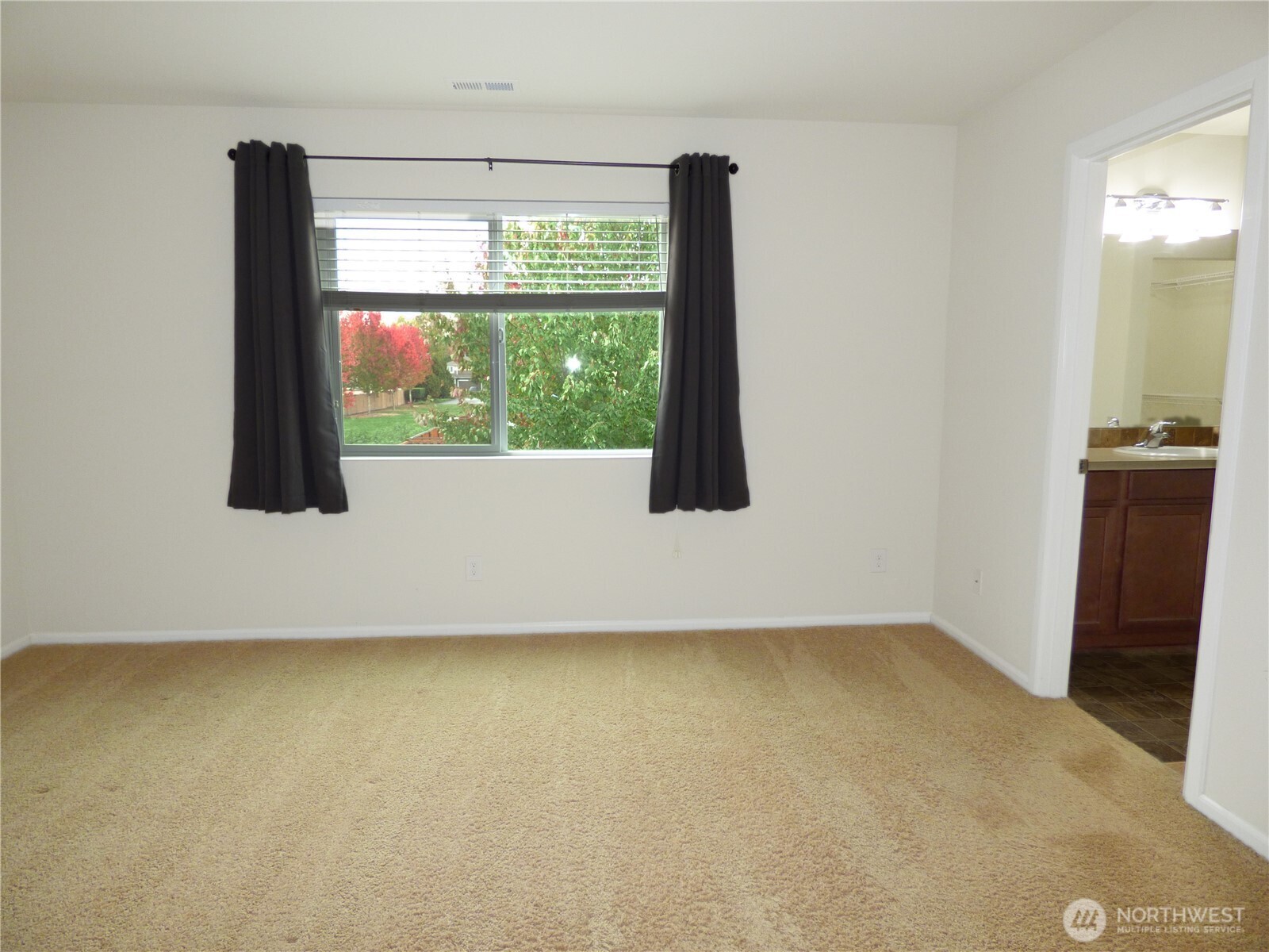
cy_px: 476
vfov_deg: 66.0
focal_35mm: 20
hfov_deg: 81.7
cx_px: 634
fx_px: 733
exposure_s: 1/30
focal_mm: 3.58
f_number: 2.8
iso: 100
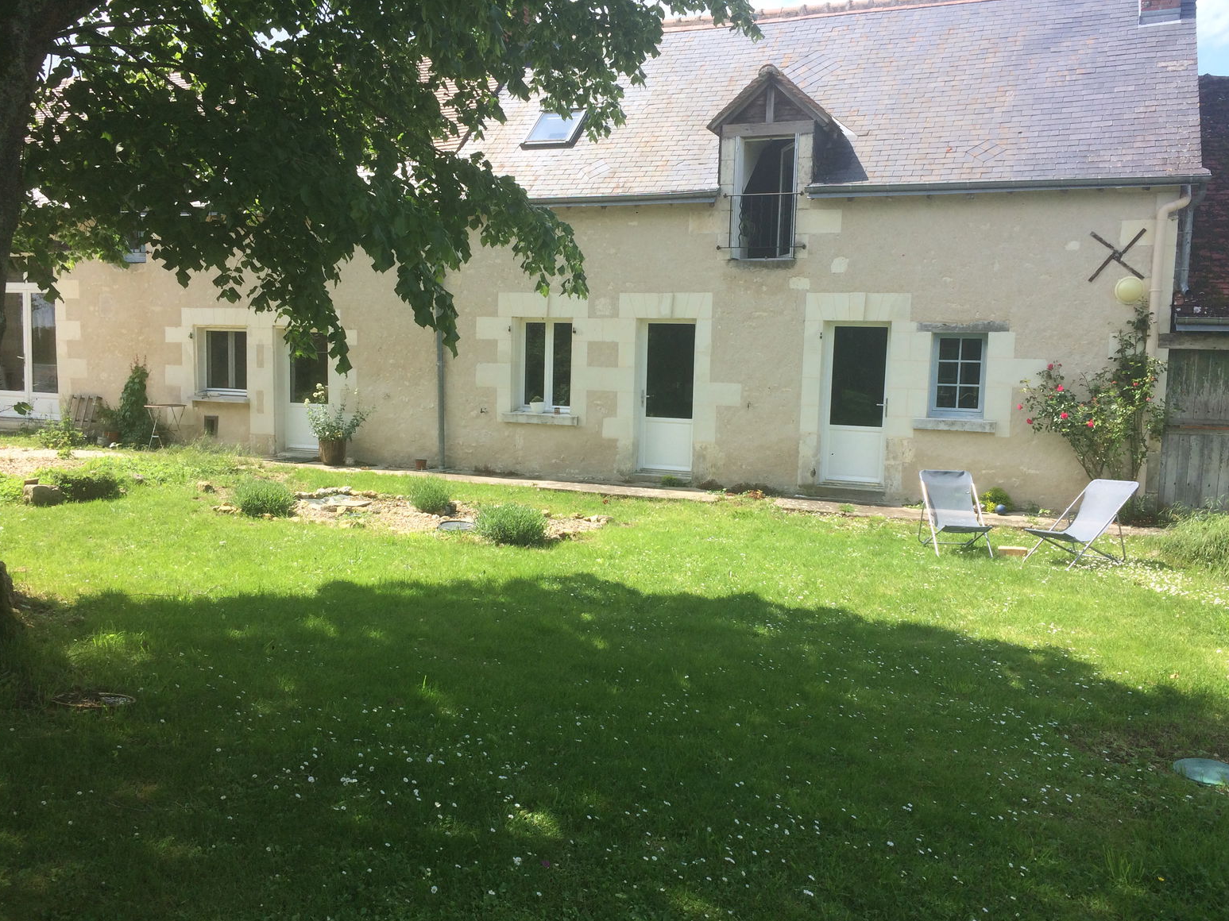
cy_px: 450
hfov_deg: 60.0
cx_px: 626
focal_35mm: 30
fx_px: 1065
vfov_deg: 46.8
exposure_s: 1/1026
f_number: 2.2
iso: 32
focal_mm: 4.15
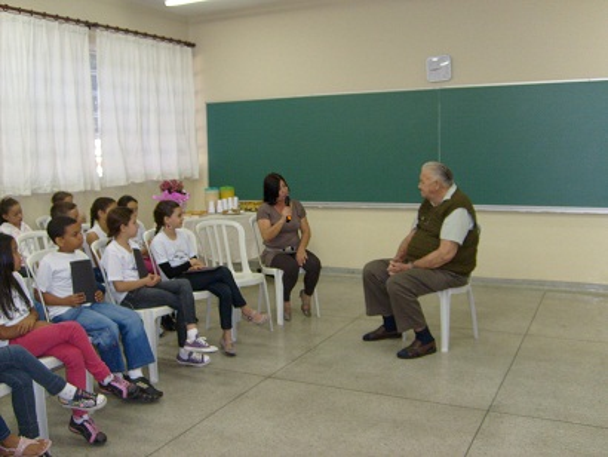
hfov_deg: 52.6
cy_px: 228
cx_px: 304
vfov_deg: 40.7
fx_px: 615
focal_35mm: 35
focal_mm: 5.8
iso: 100
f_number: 2.8
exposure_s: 1/30
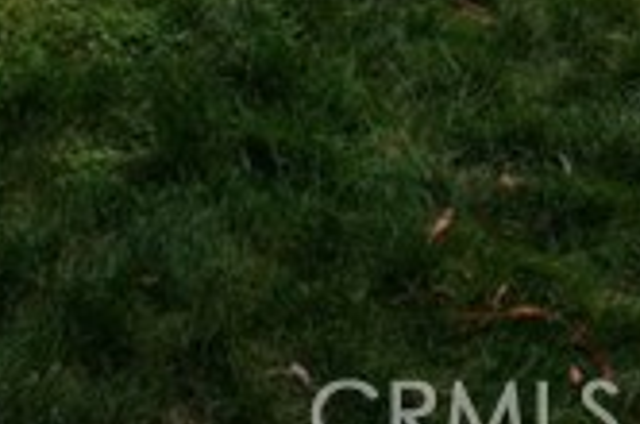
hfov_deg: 15.0
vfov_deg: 8.4
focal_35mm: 136
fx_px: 2413
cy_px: -846
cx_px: 497
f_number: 8
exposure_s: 15
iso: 400
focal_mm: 22
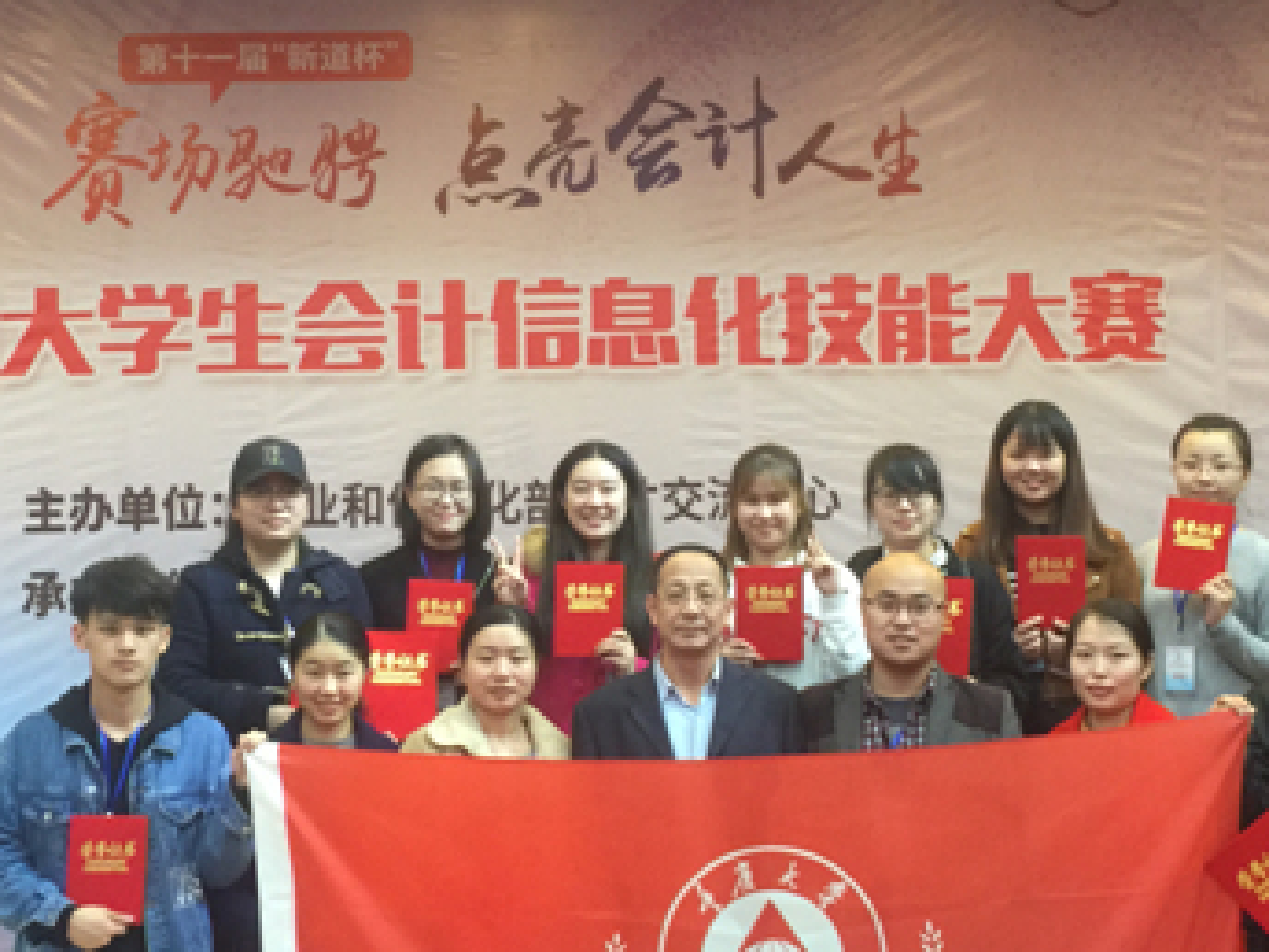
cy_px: 411
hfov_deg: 32.7
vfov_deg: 24.8
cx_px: 601
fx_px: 2163
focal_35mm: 59
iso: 125
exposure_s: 1/8
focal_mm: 4.15
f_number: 2.2
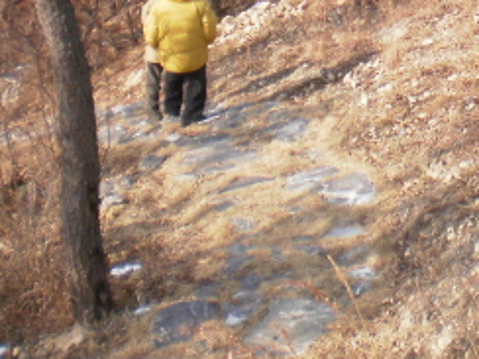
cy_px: -192
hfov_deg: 16.1
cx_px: 544
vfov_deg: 11.9
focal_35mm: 118
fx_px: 1633
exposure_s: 1/500
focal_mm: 6.3
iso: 100
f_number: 3.1
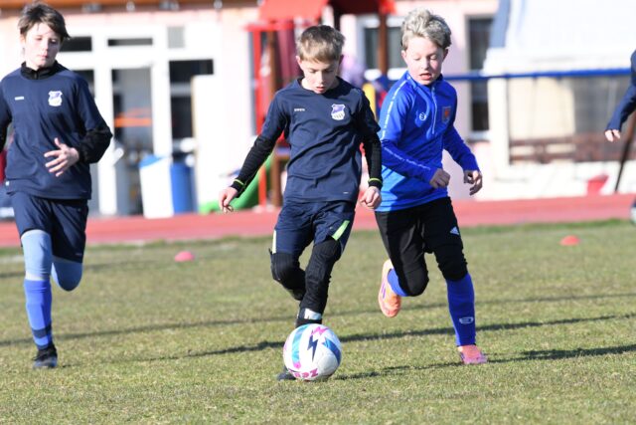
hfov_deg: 5.3
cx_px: 318
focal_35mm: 390
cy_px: 212
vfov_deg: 3.5
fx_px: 6891
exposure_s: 1/2000
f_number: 9
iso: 2000
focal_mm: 390
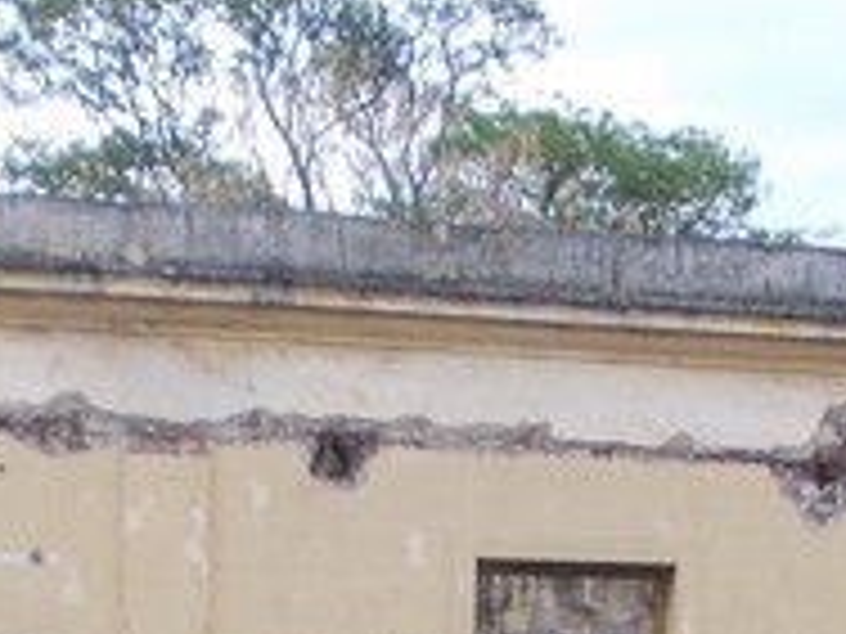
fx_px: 2786
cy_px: 1093
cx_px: 396
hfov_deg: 17.3
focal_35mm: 114
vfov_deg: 12.1
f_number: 2.7
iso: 80
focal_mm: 4
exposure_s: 1/60
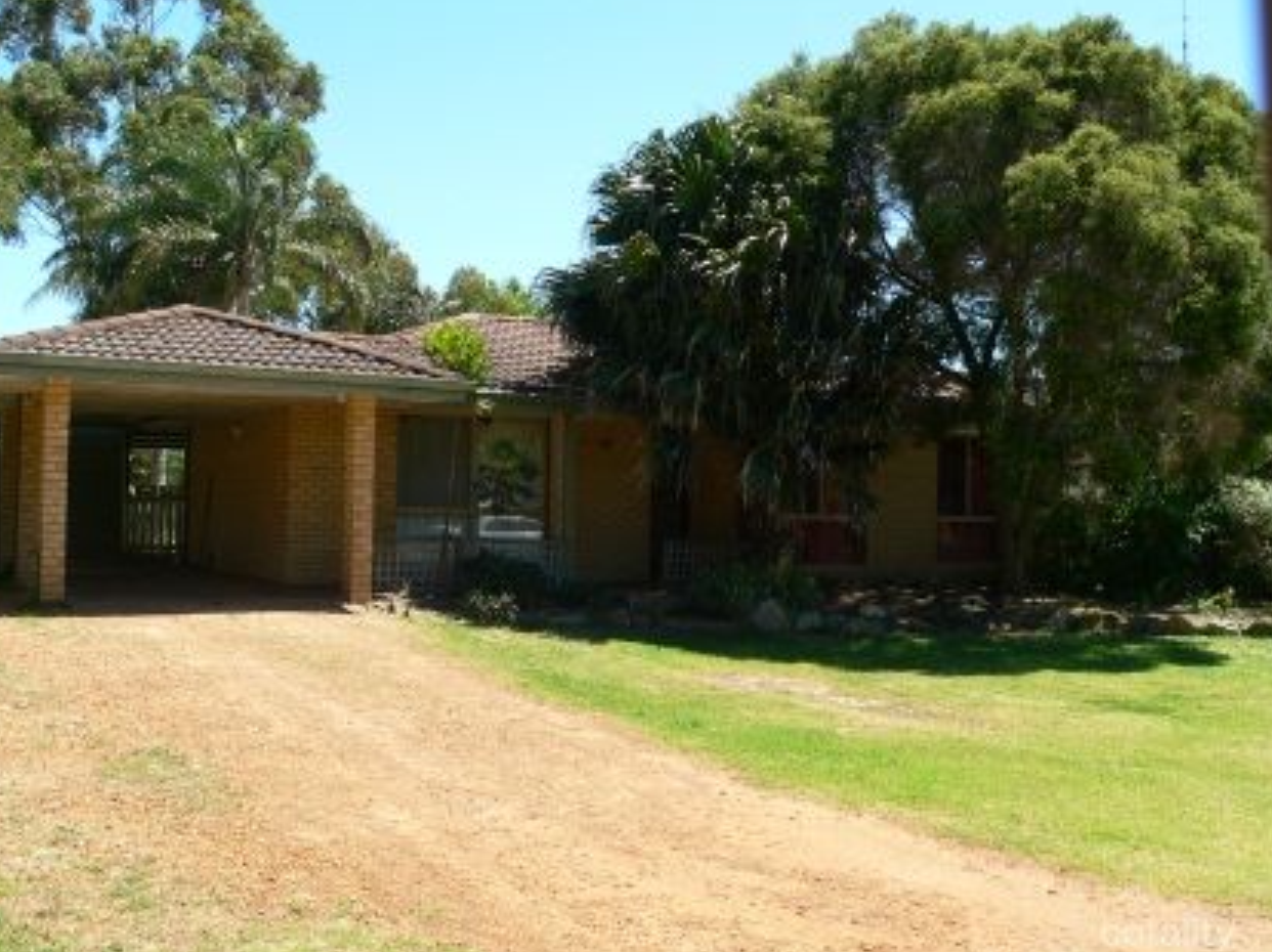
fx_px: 1432
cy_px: 479
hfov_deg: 47.9
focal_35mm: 39
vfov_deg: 36.8
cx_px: 593
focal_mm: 6
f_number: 4
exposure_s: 1/250
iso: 80
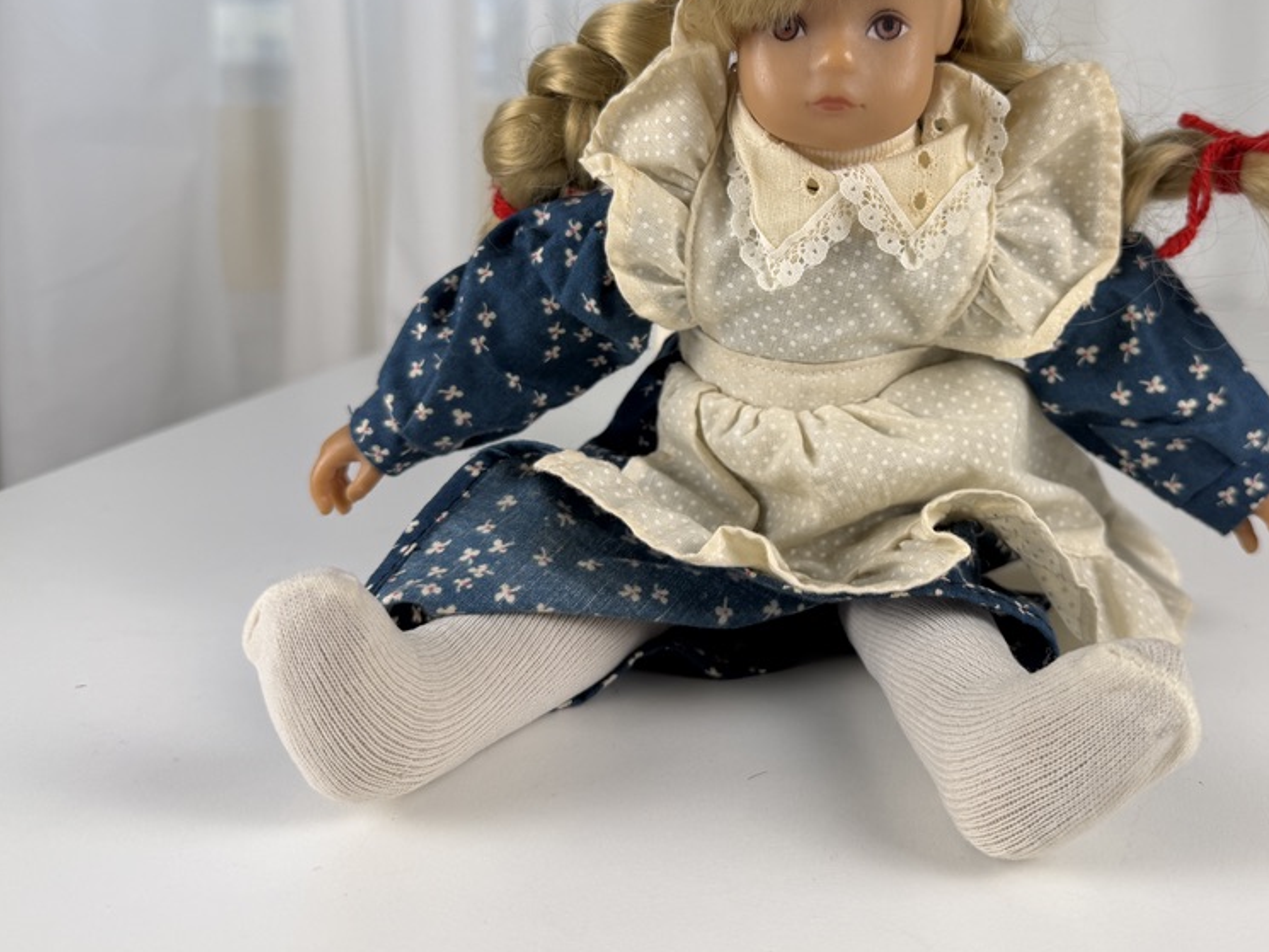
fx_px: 1210
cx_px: 784
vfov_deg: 42.5
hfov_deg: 54.8
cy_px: 330
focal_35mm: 33
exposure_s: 1/158
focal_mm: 6.76
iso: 64
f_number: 1.78
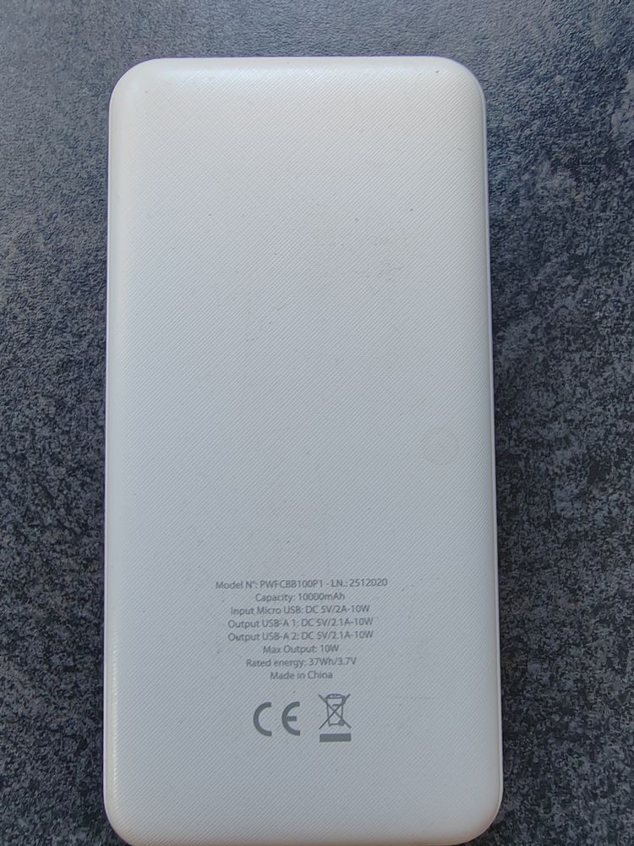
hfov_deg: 51.4
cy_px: 423
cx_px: 317
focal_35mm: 27
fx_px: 659
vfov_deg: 65.3
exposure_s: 1/50
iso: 250
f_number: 2.2
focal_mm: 2.16
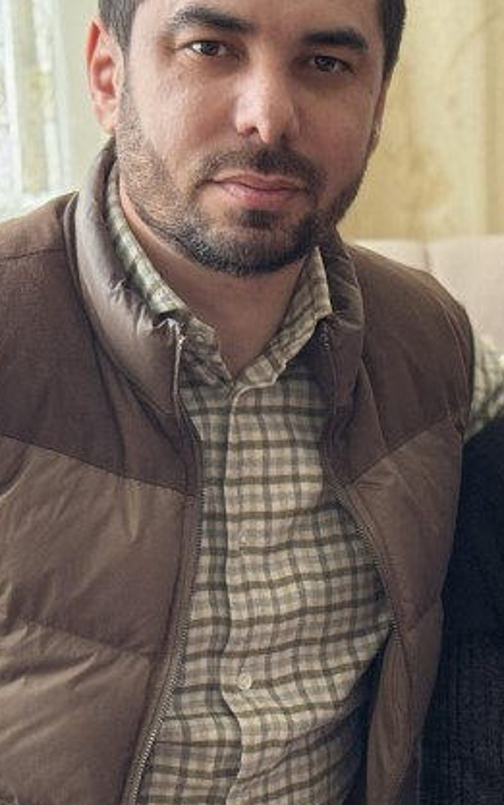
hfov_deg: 10.4
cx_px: 452
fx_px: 2744
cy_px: 585
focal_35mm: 125
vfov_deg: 16.6
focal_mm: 6.76
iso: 250
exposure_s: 1/46
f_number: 1.78
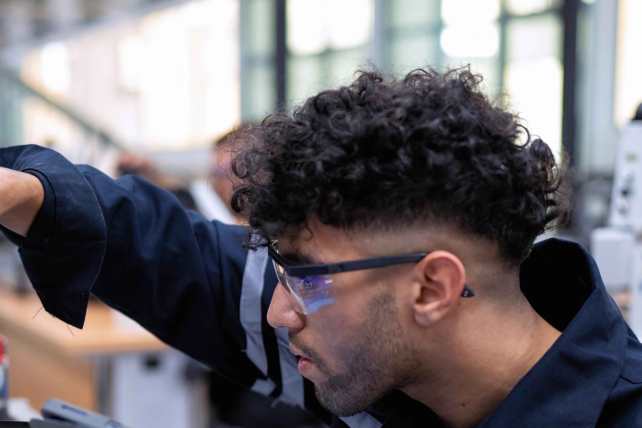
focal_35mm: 77
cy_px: 368
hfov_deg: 26.0
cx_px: 174
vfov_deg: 17.5
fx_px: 1373
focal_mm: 35
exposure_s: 1/800
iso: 1000
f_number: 1.4
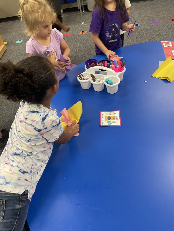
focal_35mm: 26
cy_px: 116
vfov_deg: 67.3
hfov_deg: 53.1
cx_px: 87
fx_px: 174
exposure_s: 1/60
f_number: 1.6
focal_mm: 4.2
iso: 100
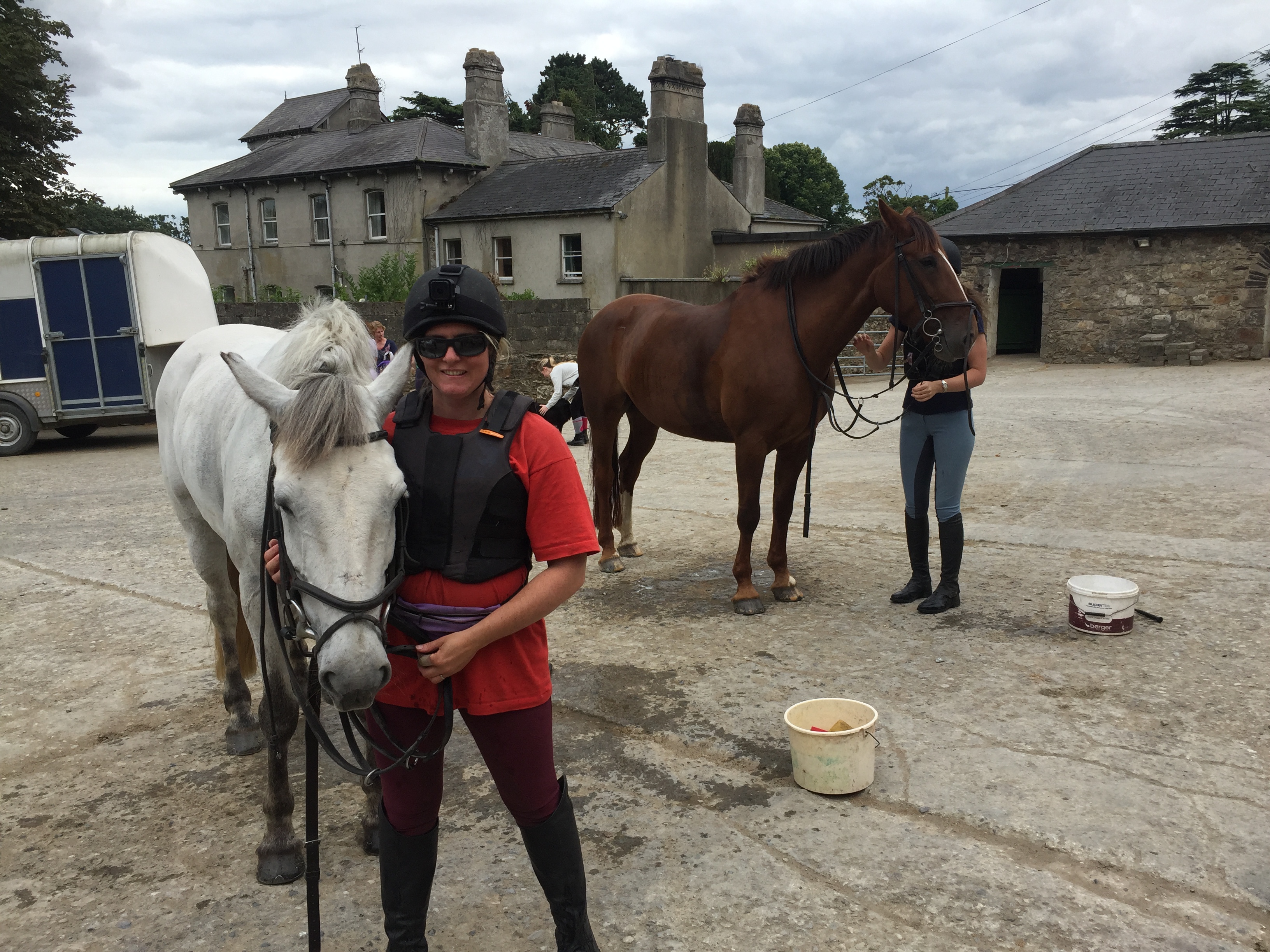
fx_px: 1064
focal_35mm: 29
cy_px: 476
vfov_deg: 48.2
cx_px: 635
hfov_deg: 61.7
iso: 32
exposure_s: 1/942
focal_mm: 4.15
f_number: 2.2
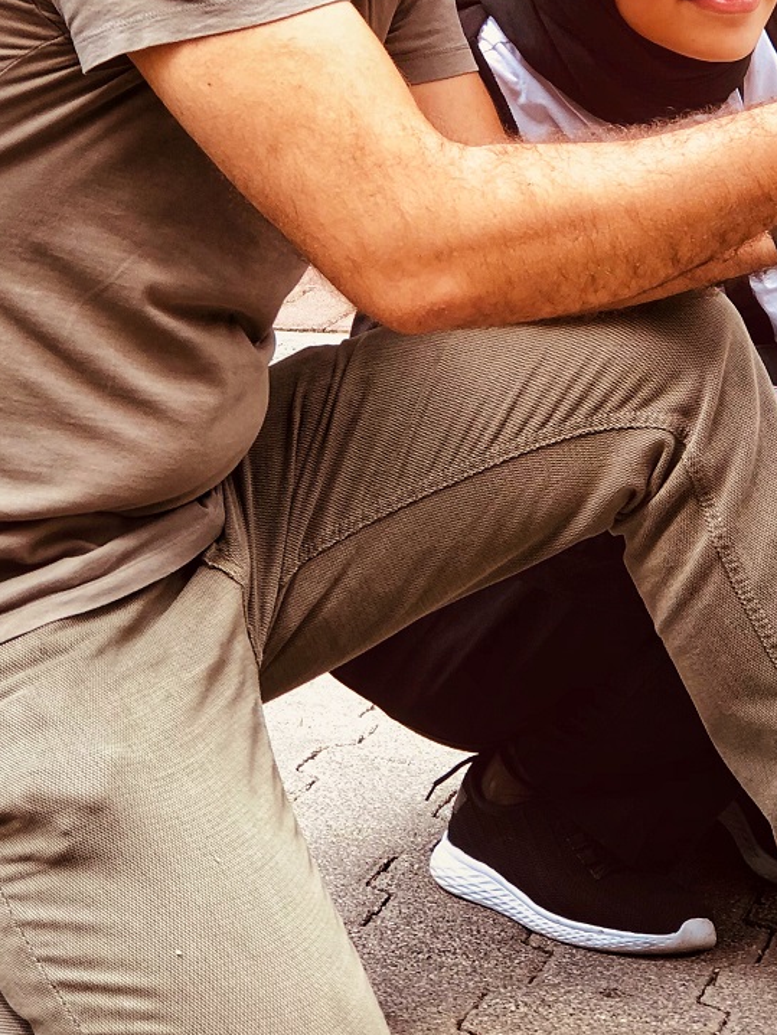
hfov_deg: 12.4
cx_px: 531
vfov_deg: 16.4
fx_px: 3559
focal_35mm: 119
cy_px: 208
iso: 32
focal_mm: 6.6
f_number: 2.8
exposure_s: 1/120
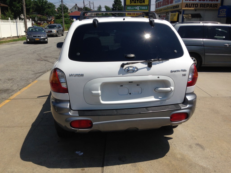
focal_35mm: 33
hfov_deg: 55.4
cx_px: 116
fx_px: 220
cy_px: 86
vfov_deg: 42.9
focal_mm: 4.12
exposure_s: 1/2358
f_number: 2.4
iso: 50
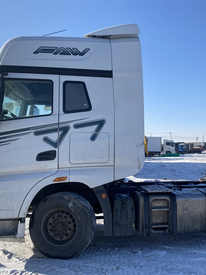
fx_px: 278
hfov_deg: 40.2
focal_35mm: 35
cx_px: 138
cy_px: 138
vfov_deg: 52.6
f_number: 1.8
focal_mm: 4.25
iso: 32
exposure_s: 1/3040
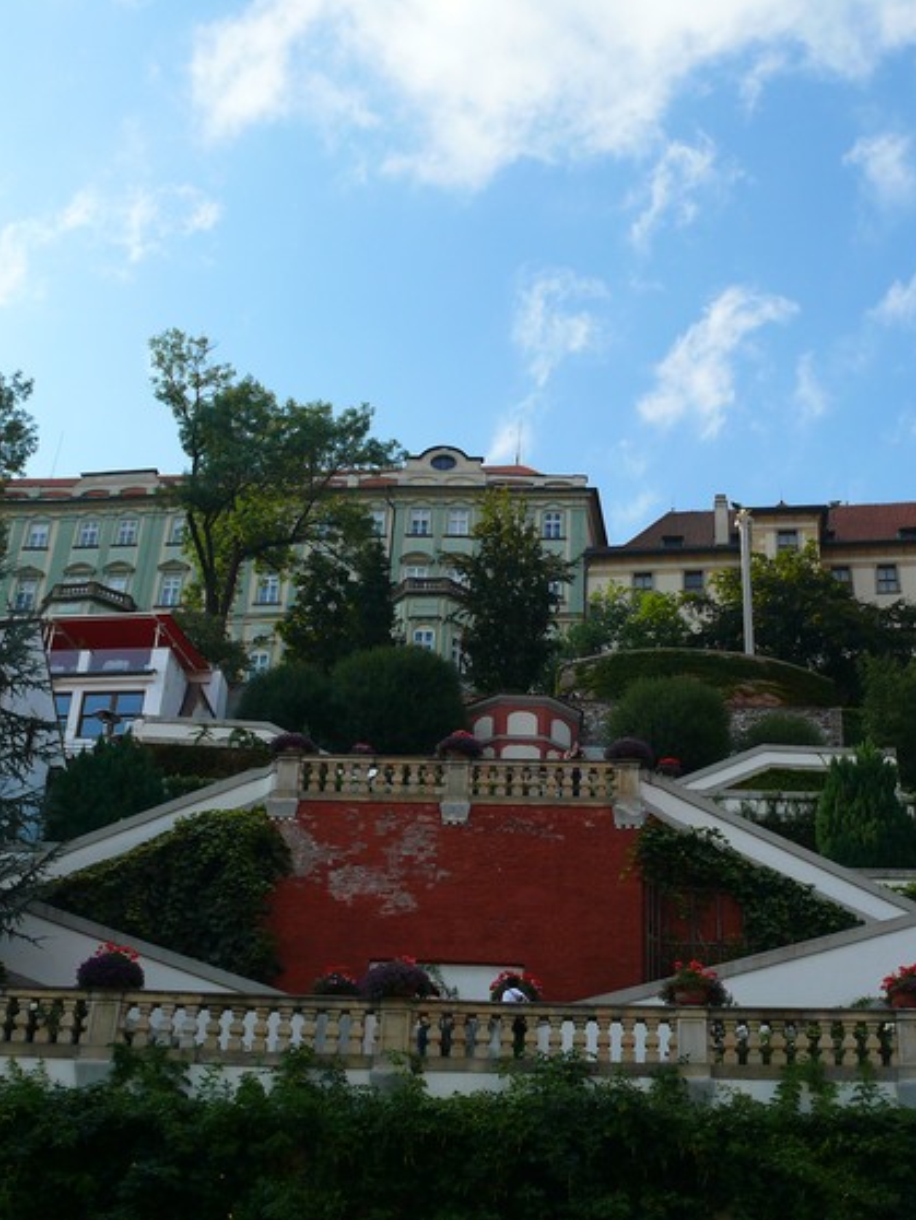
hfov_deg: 30.8
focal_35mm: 47
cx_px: 557
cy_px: 608
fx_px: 1657
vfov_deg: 40.4
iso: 100
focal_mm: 7.4
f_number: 4
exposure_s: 1/125
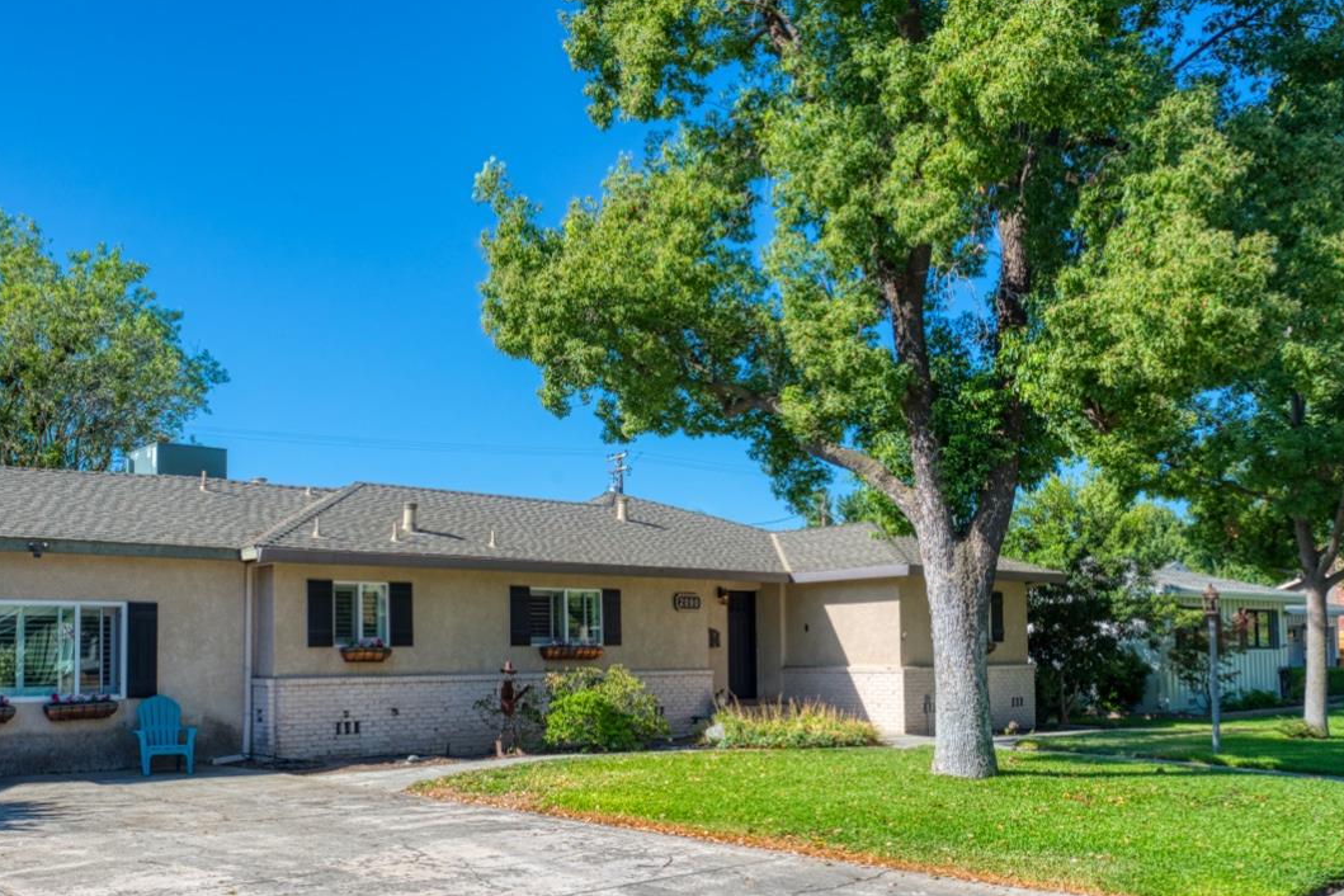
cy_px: 618
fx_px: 1269
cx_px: 539
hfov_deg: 55.4
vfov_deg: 38.3
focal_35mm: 34
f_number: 10
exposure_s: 1/250
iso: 400
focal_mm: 24
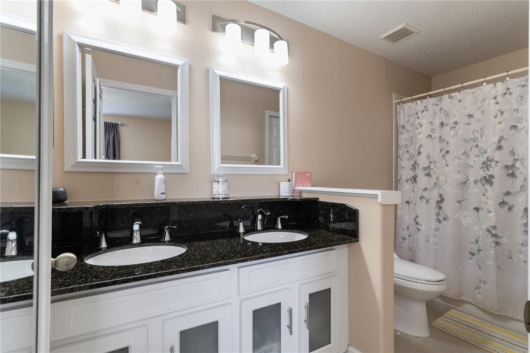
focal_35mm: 17
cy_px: 176
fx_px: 250
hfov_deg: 93.3
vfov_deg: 70.4
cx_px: 265
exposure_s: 1/4
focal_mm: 17
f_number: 7.1
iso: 100
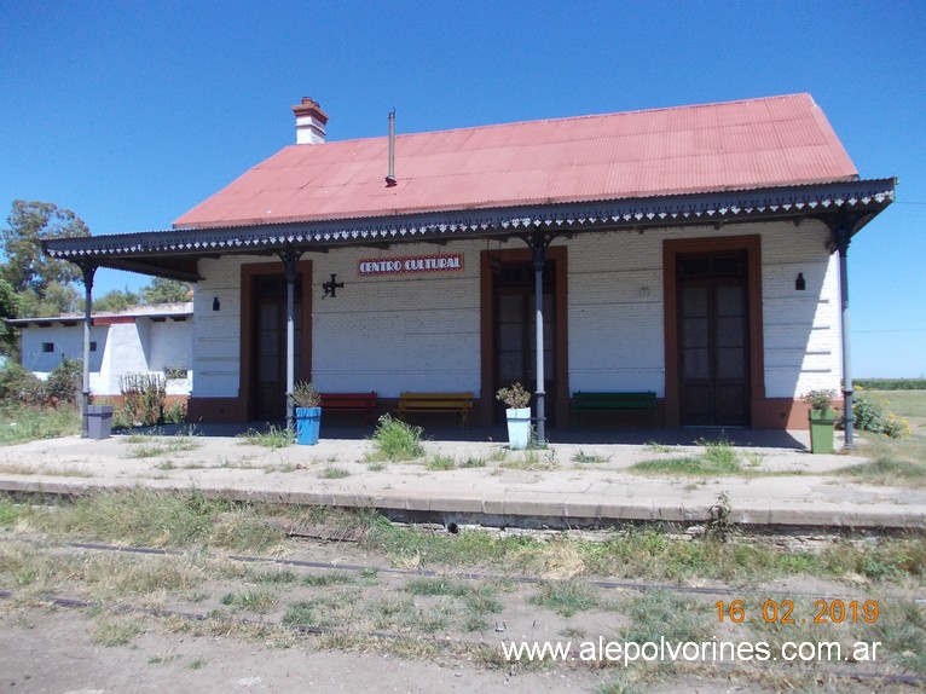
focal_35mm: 28
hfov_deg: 63.5
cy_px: 347
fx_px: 749
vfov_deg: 49.7
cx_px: 463
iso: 80
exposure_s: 1/320
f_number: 5.4
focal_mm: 4
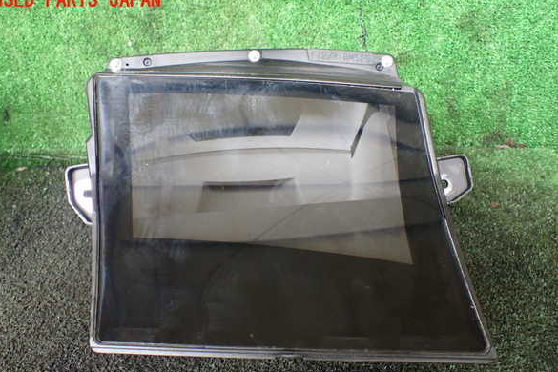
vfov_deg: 41.1
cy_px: 203
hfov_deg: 58.7
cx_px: 274
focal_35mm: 32
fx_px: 496
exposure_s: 1/80
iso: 800
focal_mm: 5.4
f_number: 2.3
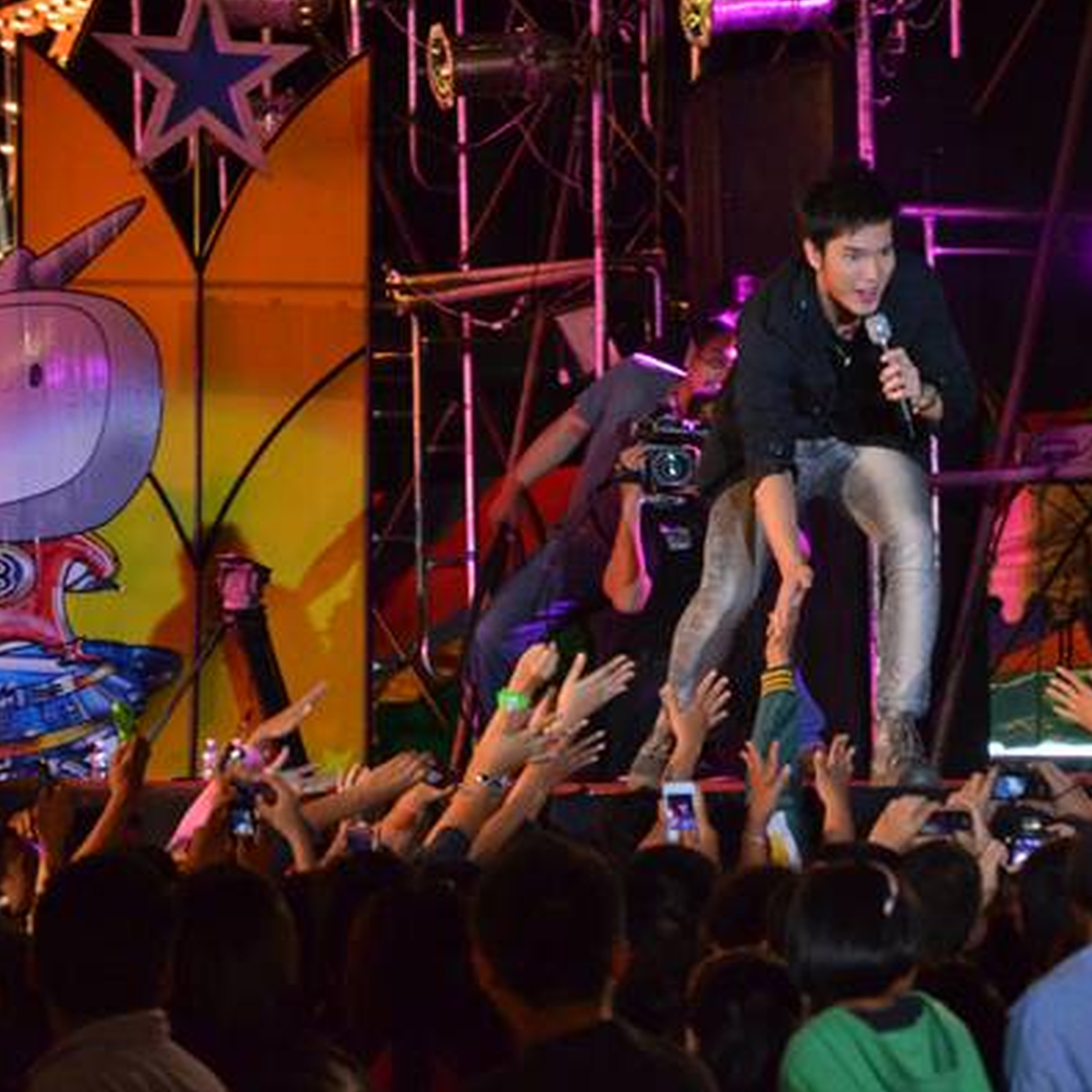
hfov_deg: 8.6
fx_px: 7232
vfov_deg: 8.6
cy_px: 543
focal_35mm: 203
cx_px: 822
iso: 3200
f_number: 5.6
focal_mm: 105
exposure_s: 1/160
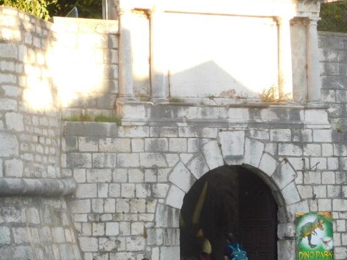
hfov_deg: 15.0
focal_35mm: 131
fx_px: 1313
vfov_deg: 11.3
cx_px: 210
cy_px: 194
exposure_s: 1/100
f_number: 4.3
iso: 125
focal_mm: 12.6
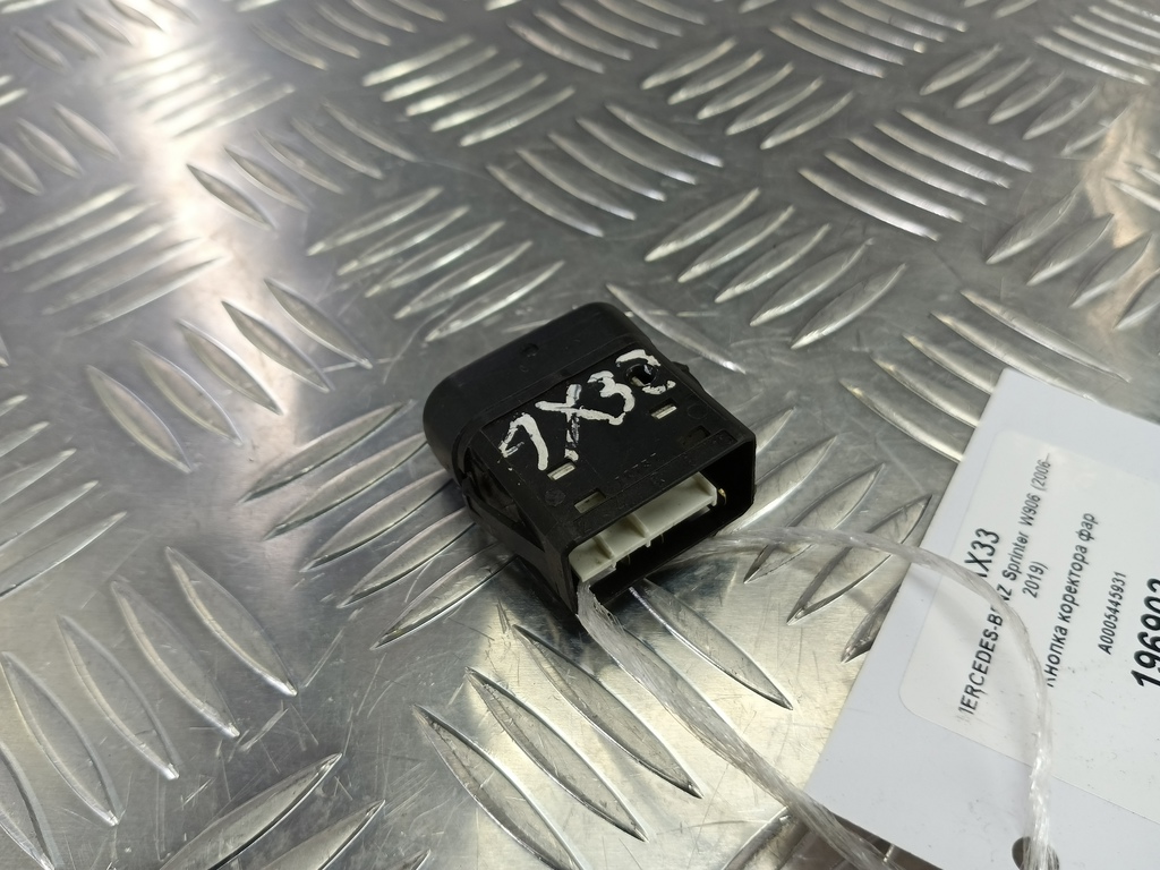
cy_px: 435
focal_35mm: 23
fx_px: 771
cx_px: 580
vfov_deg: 58.9
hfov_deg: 73.9
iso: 106
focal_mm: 4.11
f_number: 1.6
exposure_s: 1/50
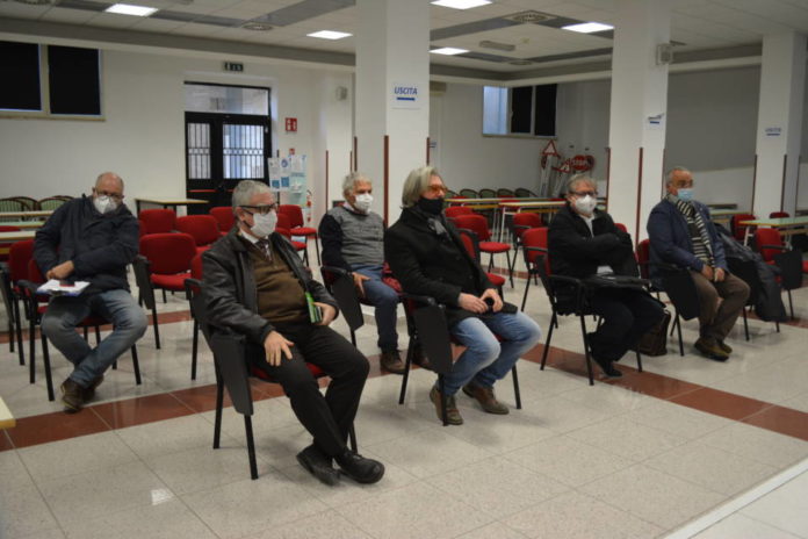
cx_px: 404
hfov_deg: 57.2
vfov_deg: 40.0
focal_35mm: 33
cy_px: 270
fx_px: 741
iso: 800
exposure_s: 1/40
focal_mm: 22
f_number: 3.8
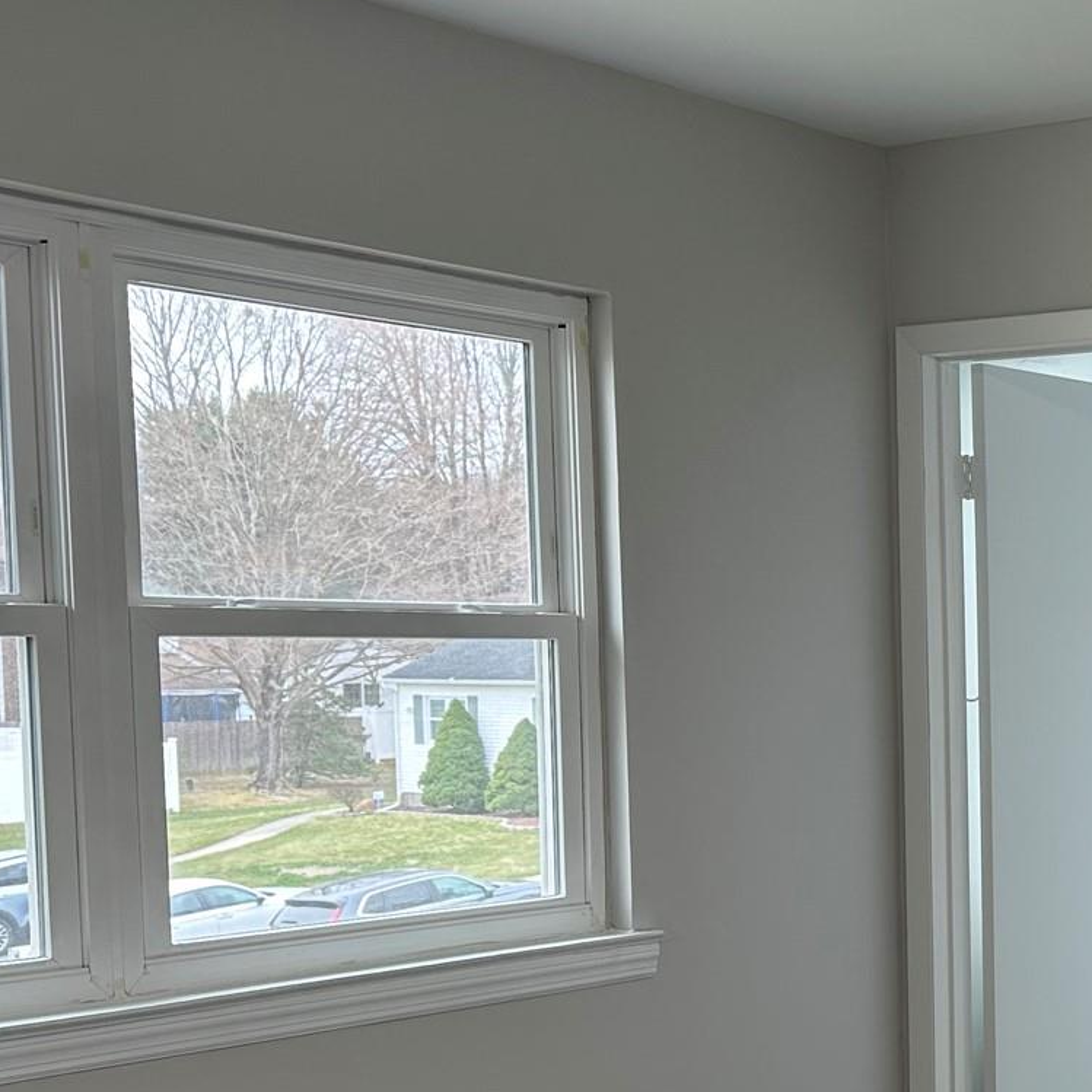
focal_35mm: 58
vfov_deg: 29.1
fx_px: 2070
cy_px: 816
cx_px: 1340
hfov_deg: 26.1
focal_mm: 6.86
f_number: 1.78
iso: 100
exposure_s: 1/120
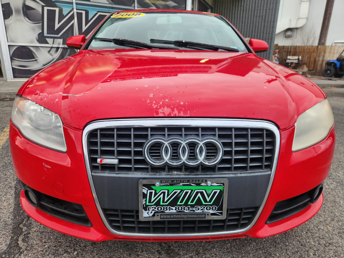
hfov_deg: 73.9
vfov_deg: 58.9
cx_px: 172
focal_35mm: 23
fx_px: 229
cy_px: 129
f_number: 1.8
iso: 40
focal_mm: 5.4
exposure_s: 1/180
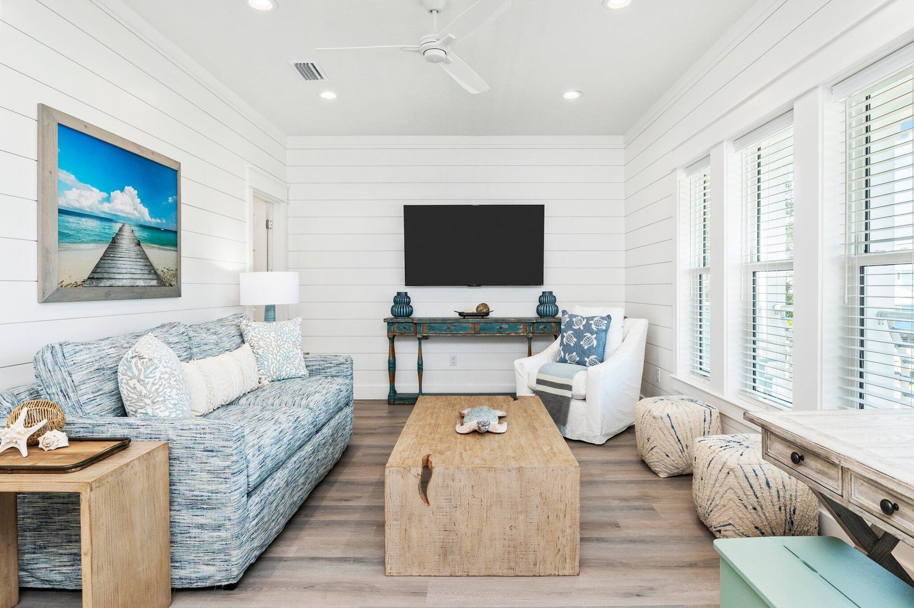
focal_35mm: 20
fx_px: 507
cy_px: 304
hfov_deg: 84.0
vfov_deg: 61.8
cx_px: 457
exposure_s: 1/80
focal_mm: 20
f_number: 9
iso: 500
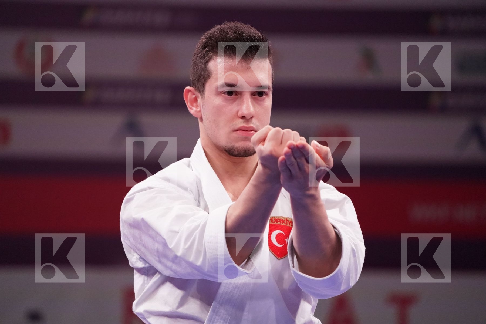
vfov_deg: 3.4
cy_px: 162
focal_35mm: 400
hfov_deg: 5.2
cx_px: 243
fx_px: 5400
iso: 8000
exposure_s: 1/500
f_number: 5.6
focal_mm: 400
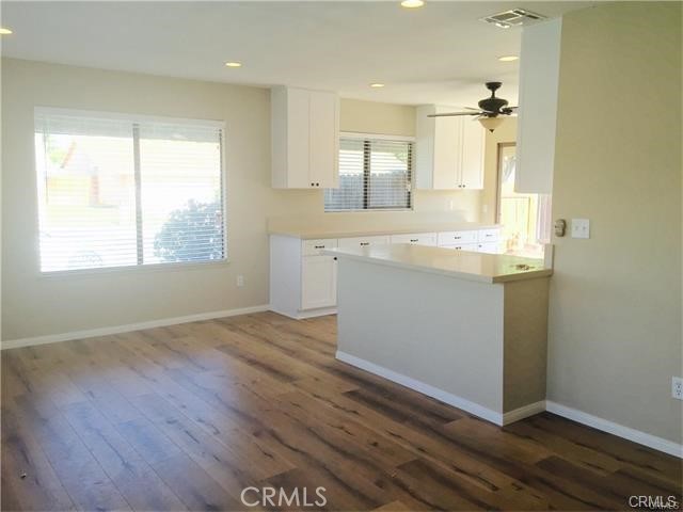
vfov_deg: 48.2
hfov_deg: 61.7
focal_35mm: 29
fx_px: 572
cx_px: 342
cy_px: 256
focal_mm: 4.15
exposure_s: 1/237
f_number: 2.2
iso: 32
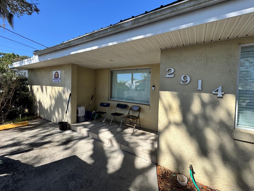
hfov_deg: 98.1
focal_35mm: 15
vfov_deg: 81.7
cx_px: 131
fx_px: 110
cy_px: 90
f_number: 2.2
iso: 40
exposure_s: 1/681
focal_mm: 2.22
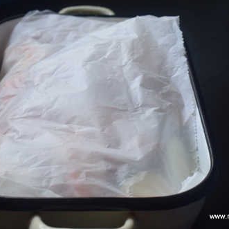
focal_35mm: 87
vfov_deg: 20.0
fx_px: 648
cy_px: 114
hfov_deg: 20.0
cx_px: 118
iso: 400
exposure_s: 1/125
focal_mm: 45
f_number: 5.3
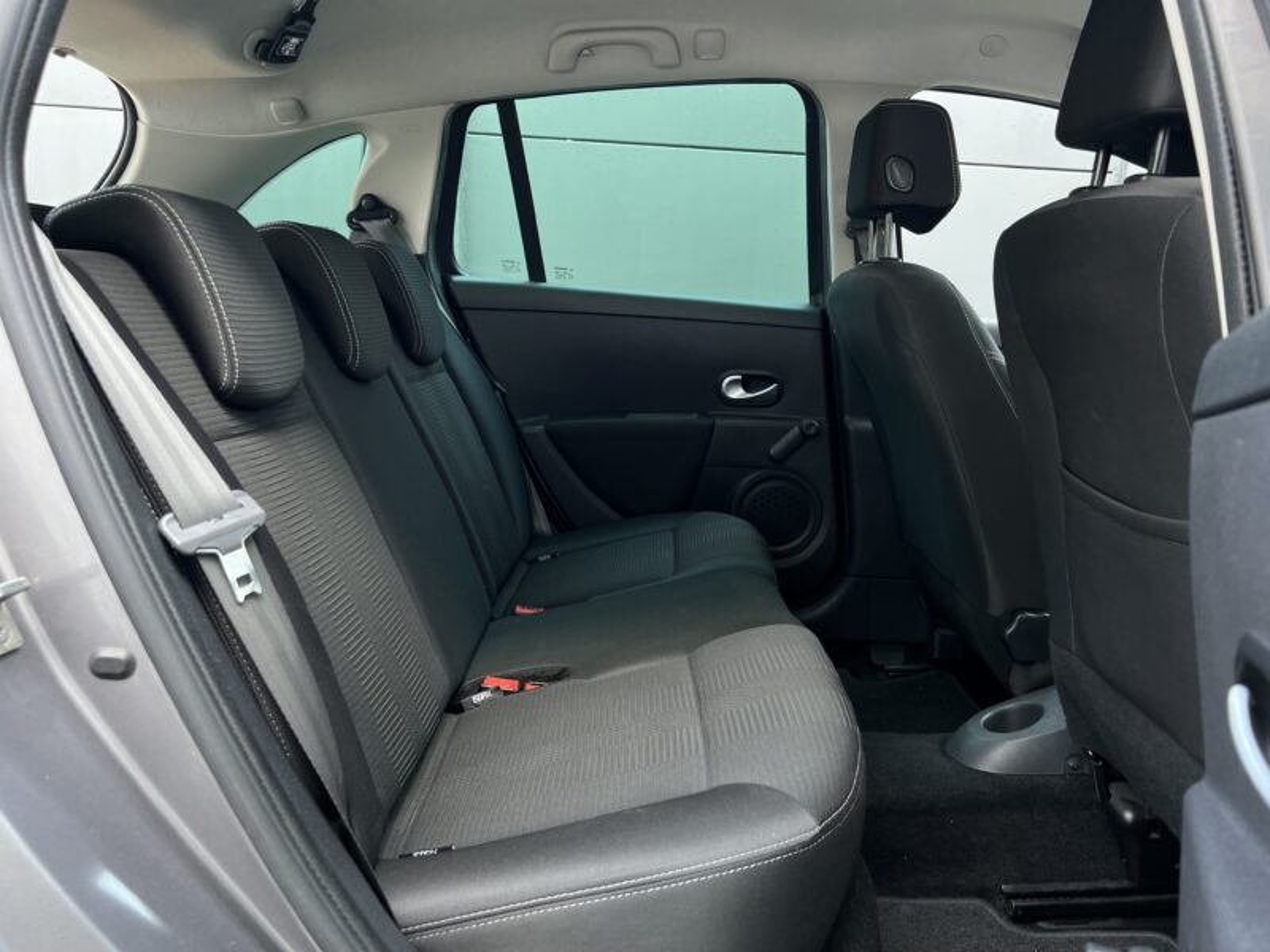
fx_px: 954
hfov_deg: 67.3
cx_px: 635
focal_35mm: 26
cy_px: 476
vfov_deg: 53.1
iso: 125
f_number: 1.5
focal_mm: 5.7
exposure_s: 1/112
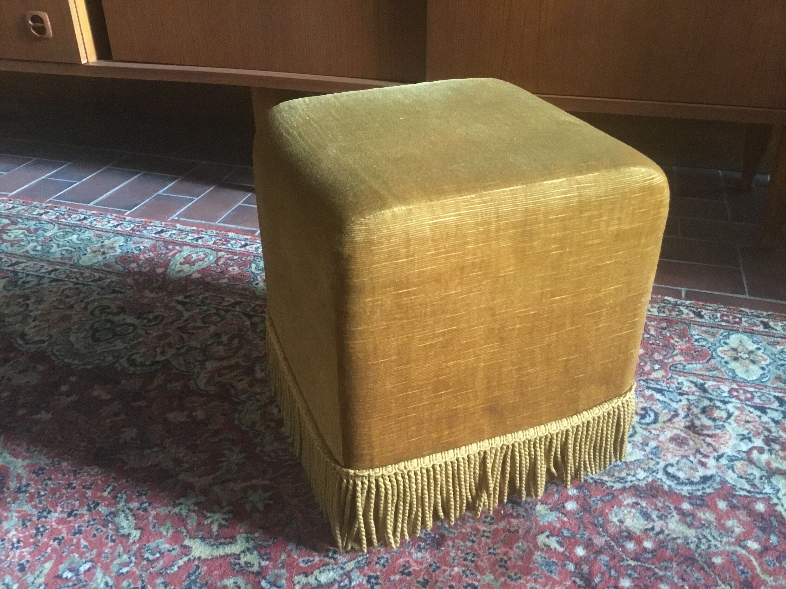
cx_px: 393
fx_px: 704
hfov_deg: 58.4
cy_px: 294
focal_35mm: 31
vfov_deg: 45.4
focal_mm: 3.3
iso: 200
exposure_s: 1/20
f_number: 2.4
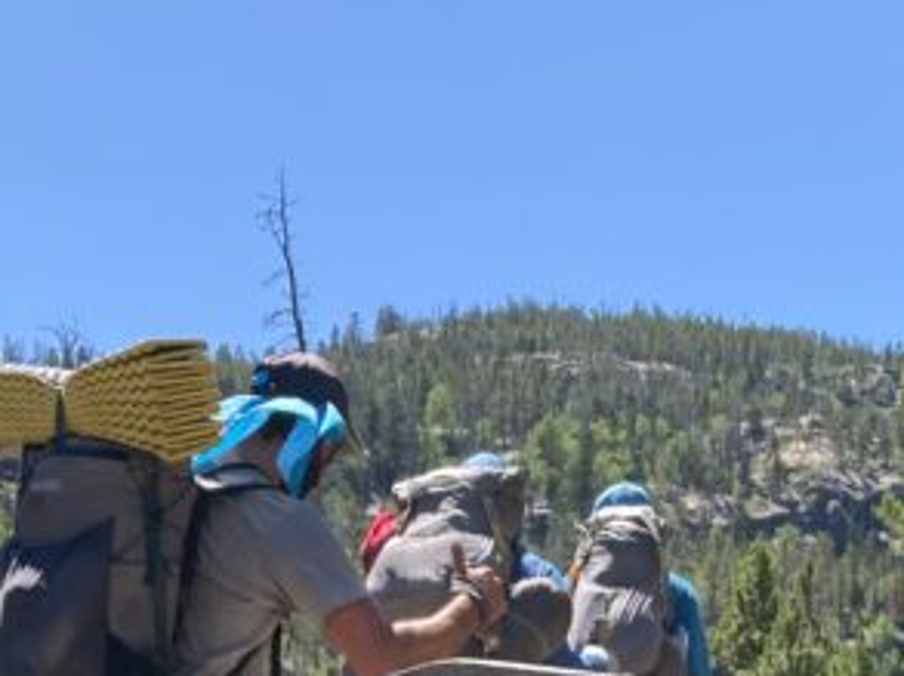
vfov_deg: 13.7
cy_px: 1145
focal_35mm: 98
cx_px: 494
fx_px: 2556
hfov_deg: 20.1
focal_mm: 3.99
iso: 20
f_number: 1.8
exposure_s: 1/979
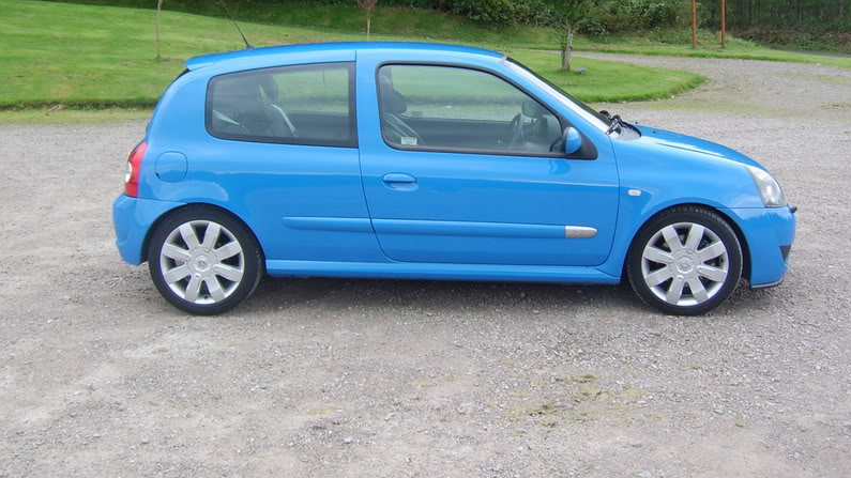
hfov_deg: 58.0
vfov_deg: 34.4
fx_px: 767
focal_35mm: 34
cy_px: 166
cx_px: 427
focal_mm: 8.13
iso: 50
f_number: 4
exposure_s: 1/104
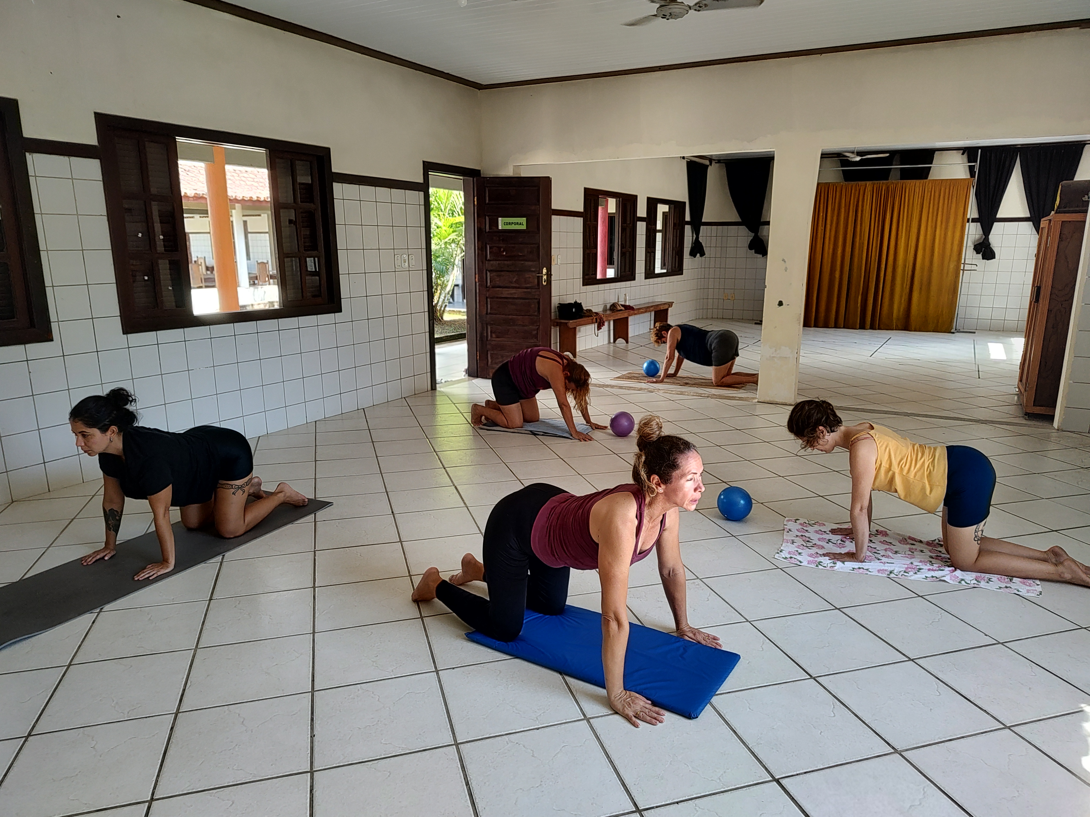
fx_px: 724
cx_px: 545
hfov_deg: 73.9
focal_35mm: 23
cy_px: 408
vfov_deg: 58.9
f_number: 1.8
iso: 177
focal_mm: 5.56
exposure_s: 1/120
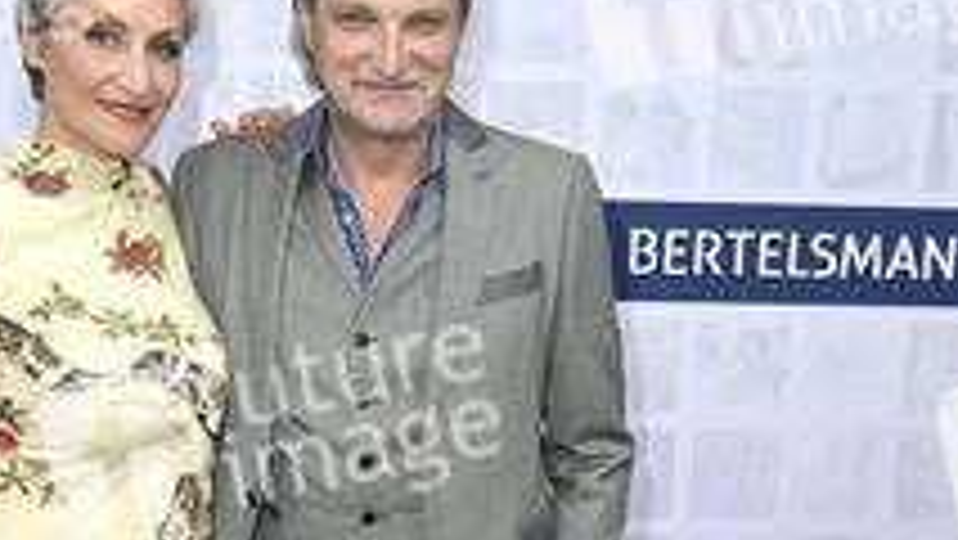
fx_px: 1550
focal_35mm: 61
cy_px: 657
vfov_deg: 18.6
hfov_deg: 34.3
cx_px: 400
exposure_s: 1/200
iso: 640
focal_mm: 31
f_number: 7.1
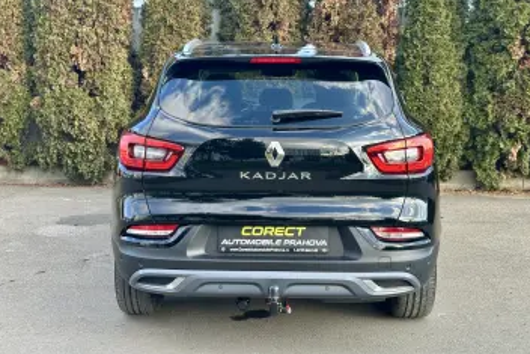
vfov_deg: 26.5
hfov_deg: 38.9
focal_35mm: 51
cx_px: 265
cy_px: 164
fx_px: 751
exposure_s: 1/180
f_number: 1.78
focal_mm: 6.86
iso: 64
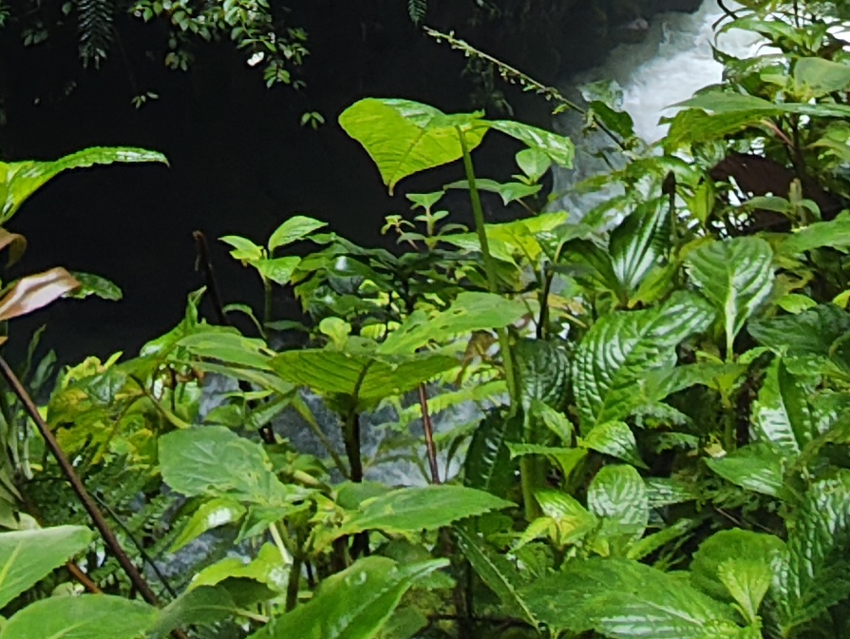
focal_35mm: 55
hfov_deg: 34.8
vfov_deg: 19.8
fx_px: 1351
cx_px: 357
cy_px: -500
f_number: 2.2
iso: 200
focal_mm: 1.65
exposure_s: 1/100
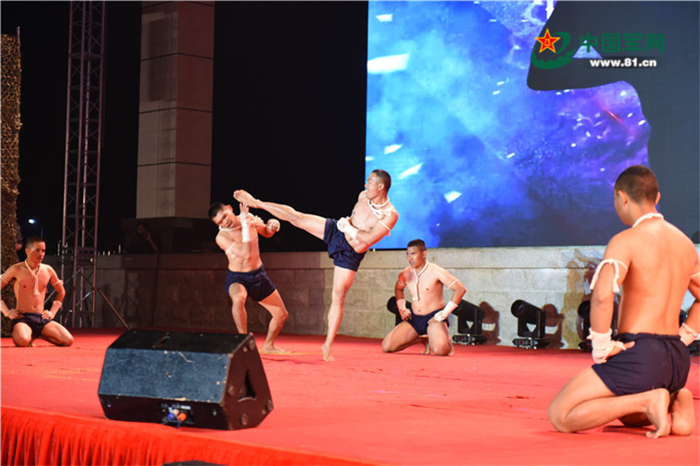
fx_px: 1360
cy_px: 233
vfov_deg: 19.4
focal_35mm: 70
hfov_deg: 28.9
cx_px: 350
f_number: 2.8
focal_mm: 70
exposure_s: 1/125
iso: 1400
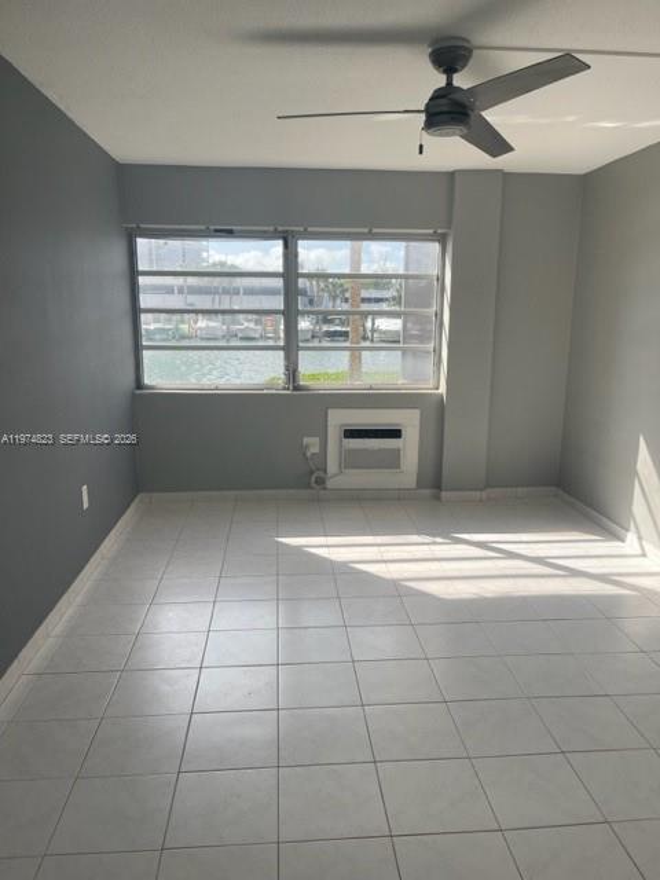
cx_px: 330
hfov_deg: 53.1
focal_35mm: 26
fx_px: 661
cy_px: 440
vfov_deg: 67.3
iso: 32
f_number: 1.6
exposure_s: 1/874
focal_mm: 5.1
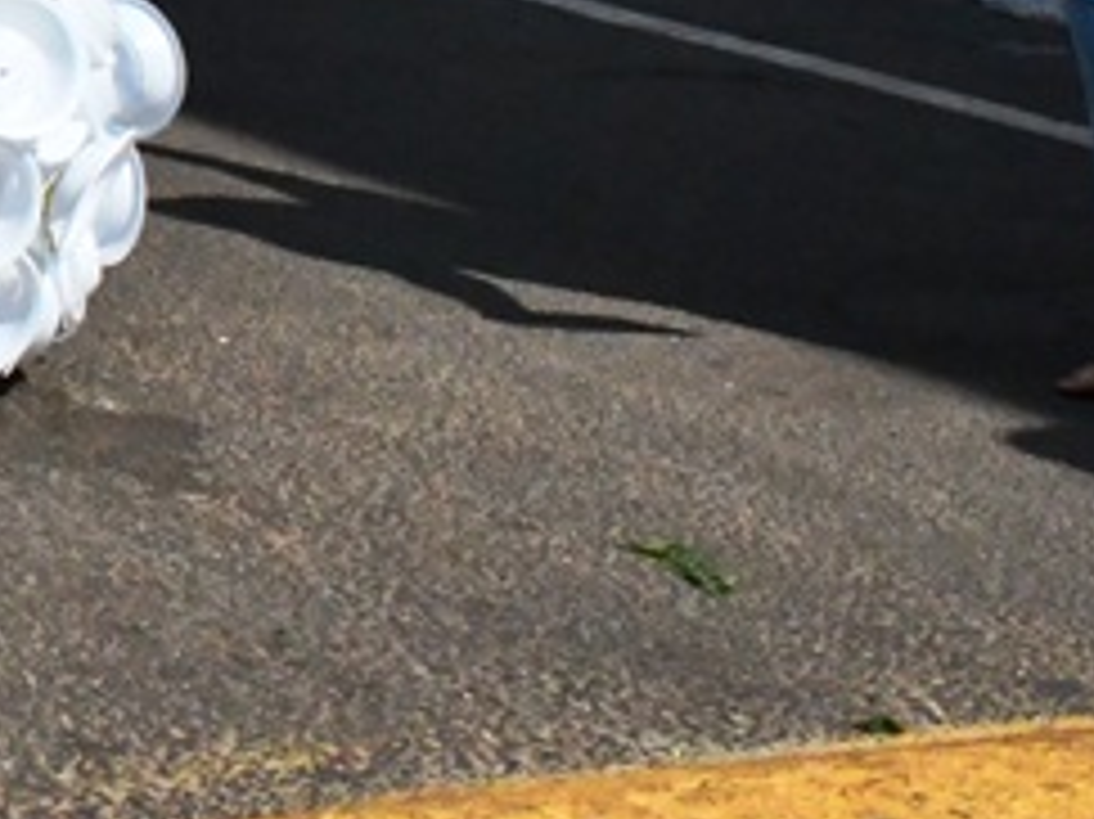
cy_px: -529
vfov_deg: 9.1
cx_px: -972
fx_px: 4991
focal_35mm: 158
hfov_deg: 11.5
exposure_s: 1/2500
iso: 5000
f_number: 25
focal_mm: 26
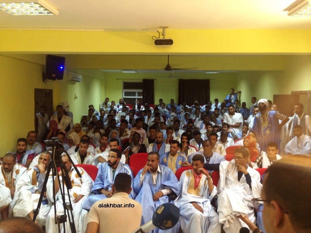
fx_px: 296
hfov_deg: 55.4
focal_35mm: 33
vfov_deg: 42.9
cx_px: 156
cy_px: 116
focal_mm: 4.12
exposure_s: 1/20
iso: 200
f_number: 2.4
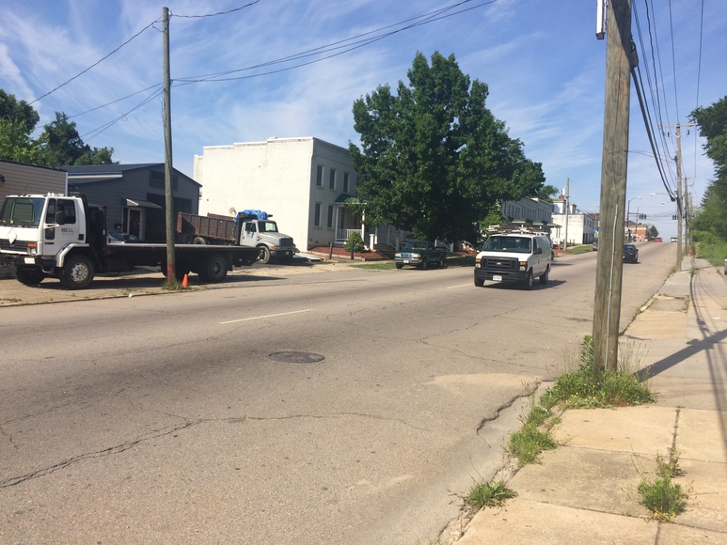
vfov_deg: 48.2
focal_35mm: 29
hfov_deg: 61.7
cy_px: 272
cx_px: 364
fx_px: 609
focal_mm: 4.15
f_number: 2.2
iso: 32
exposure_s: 1/2160
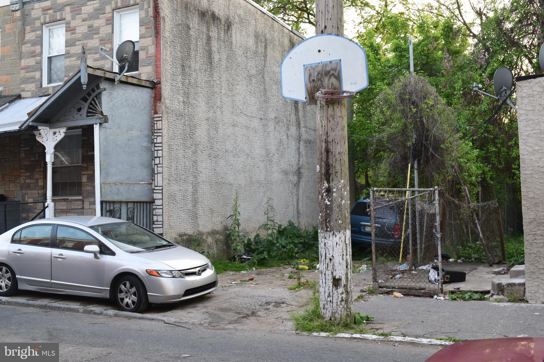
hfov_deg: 46.4
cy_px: 181
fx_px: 635
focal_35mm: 42
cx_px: 272
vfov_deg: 31.9
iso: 400
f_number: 7.1
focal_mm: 28
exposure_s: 1/40
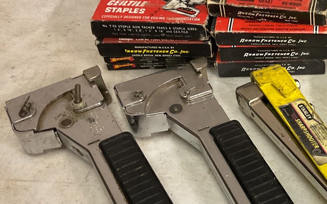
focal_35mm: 65
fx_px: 579
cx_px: 331
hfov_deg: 29.3
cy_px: 120
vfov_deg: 20.0
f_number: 1.8
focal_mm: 3
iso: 200
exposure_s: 1/40
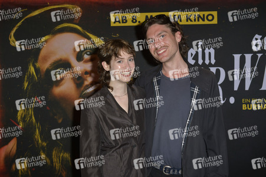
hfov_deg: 39.6
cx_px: 133
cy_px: 88
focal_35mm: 50
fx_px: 369
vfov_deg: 27.0
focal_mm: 50
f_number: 5.6
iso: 640
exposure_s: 1/160
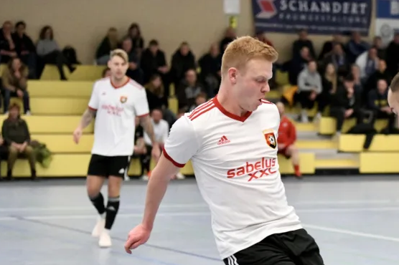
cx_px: 357
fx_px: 1429
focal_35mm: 129
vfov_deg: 10.6
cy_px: 243
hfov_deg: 15.7
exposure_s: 1/1600
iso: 14400
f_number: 2.8
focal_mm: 70
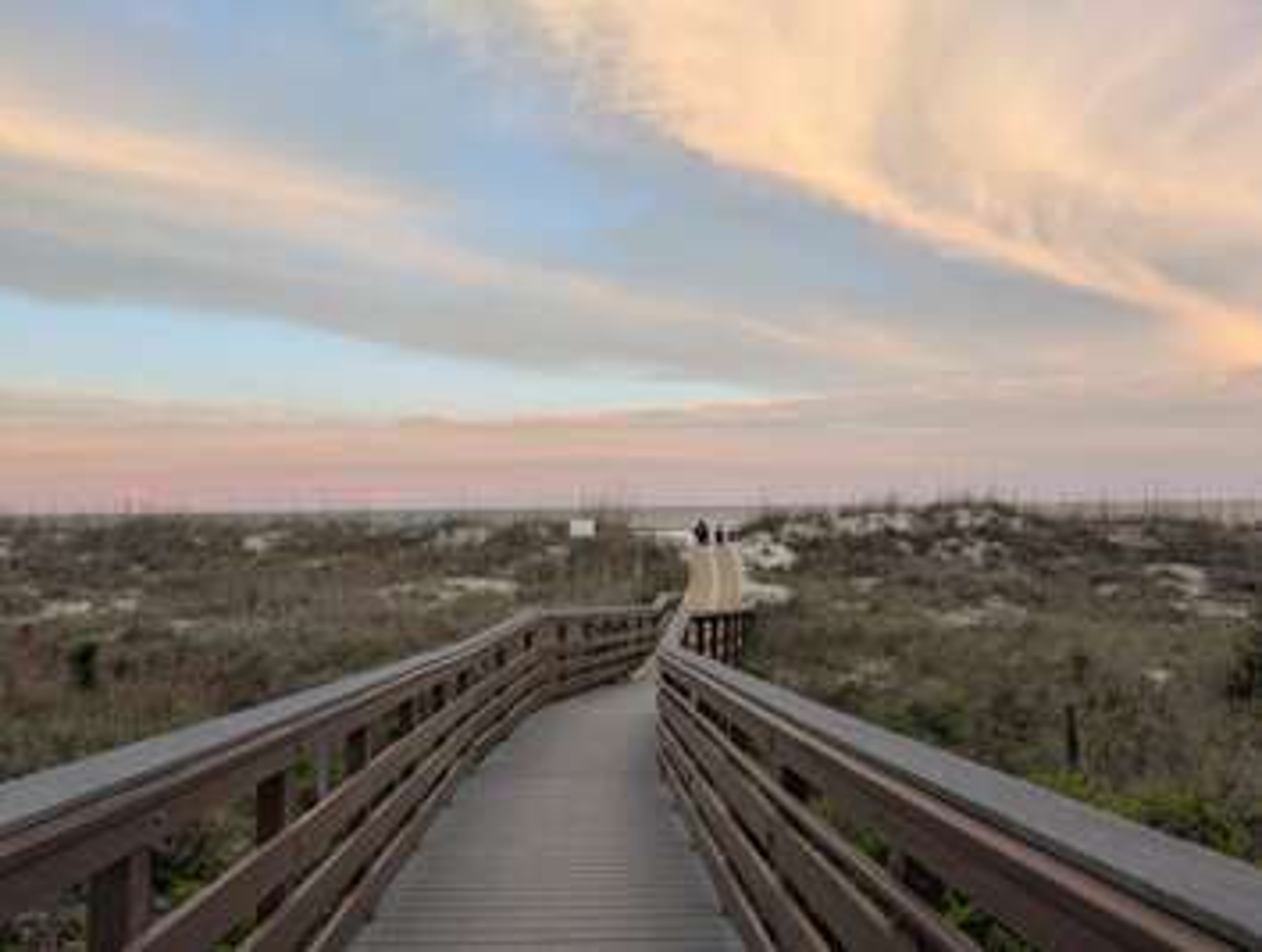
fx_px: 877
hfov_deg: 71.5
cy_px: 476
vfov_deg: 57.0
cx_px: 631
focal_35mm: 24
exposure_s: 1/227
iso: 47
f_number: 1.68
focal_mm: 6.9
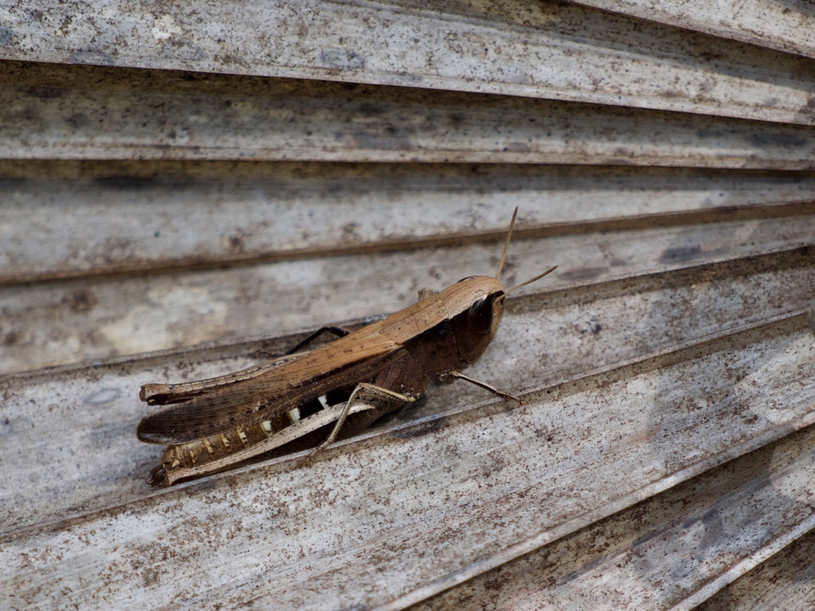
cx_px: 408
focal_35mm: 800
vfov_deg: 1.9
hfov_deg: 2.5
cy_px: 306
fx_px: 18835
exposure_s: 1/640
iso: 200
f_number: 6.3
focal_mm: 400
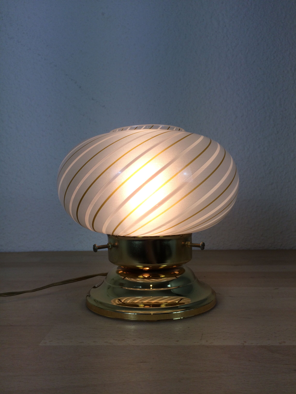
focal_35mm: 29
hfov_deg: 48.2
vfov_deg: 61.7
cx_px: 148
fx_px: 331
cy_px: 197
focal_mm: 4.15
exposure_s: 1/186
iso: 32
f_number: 2.2
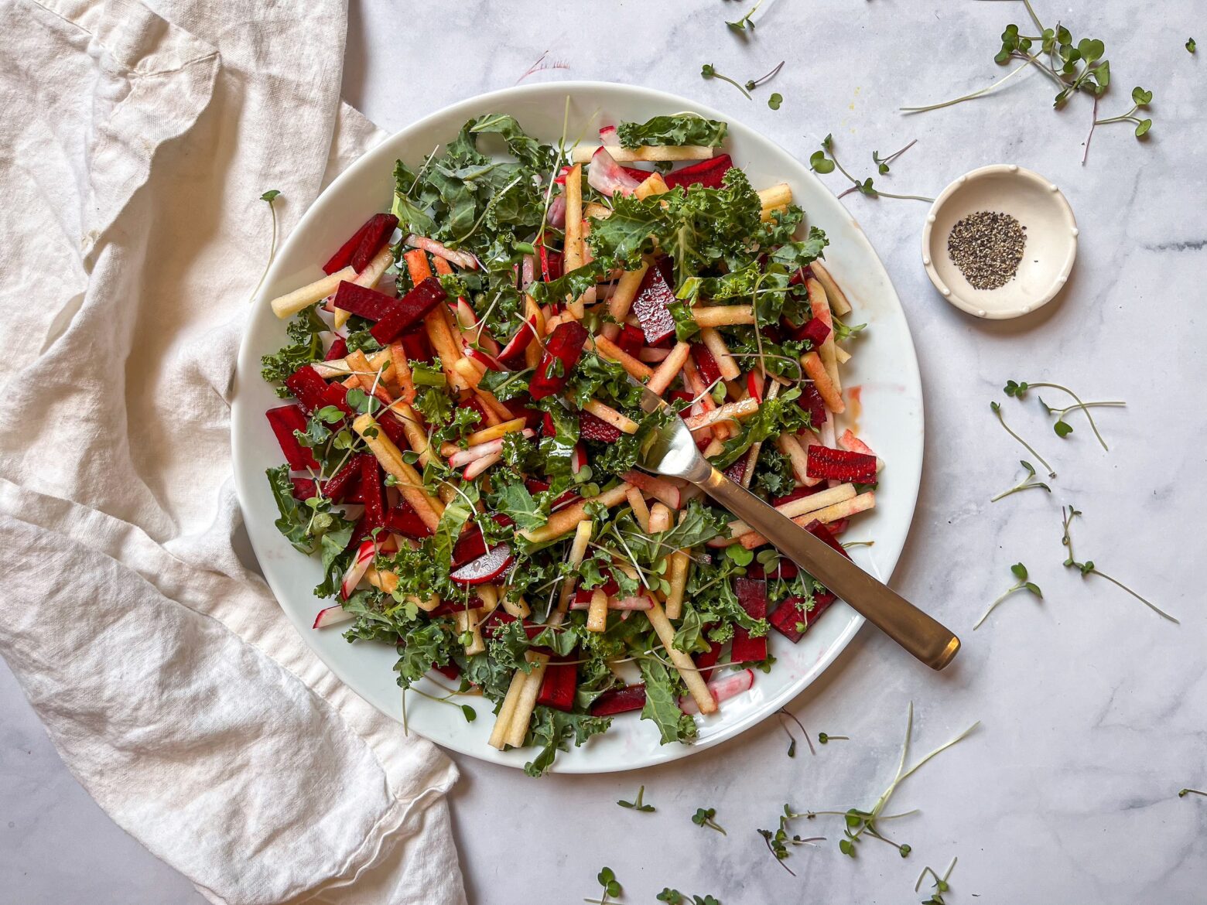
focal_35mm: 26
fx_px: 907
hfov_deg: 67.3
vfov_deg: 53.1
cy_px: 452
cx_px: 604
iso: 32
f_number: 1.6
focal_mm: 5.1
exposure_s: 1/125
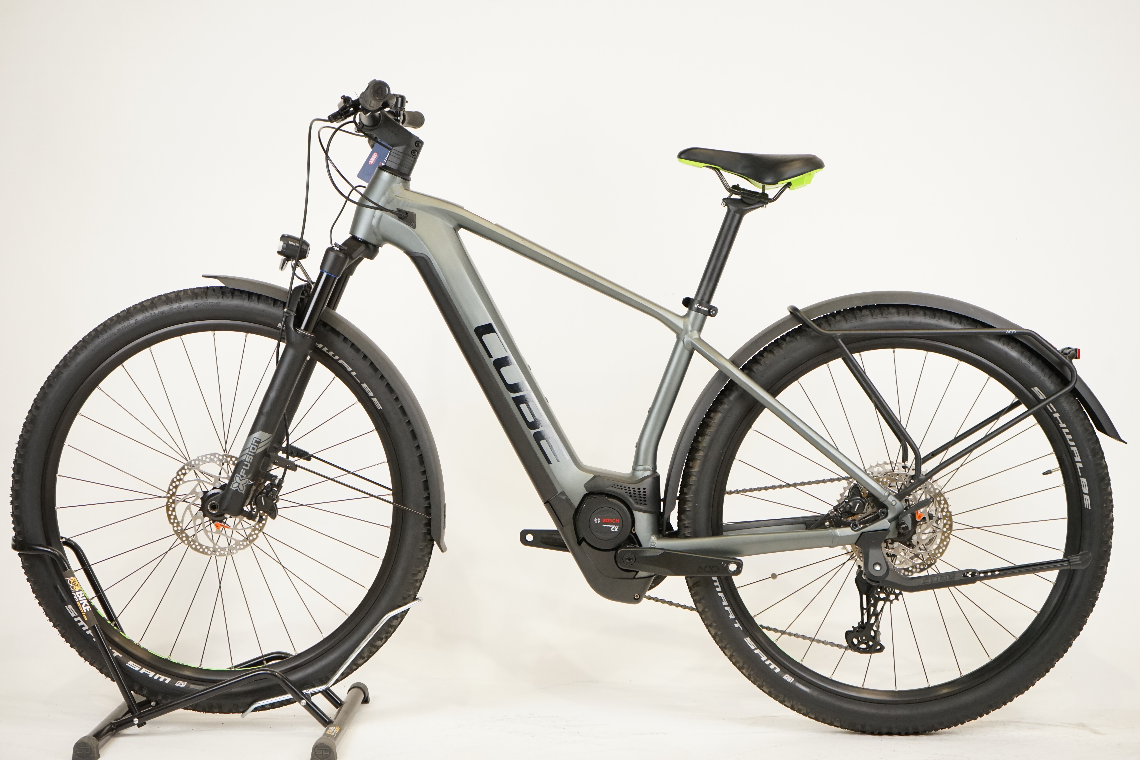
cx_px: 570
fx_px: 1837
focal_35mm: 58
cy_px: 380
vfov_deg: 23.4
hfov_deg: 34.5
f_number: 5.6
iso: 2500
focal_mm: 58
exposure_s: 1/200
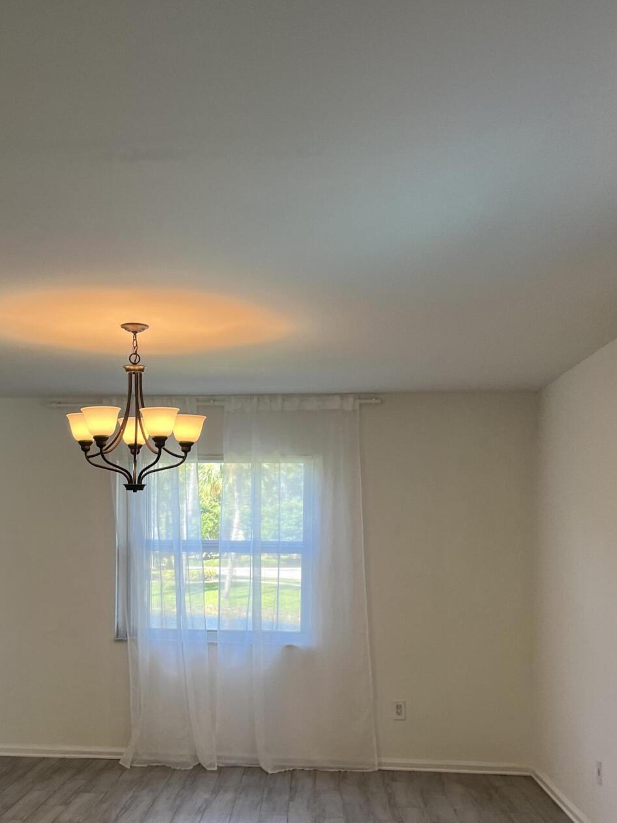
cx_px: 186
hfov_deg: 34.7
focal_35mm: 41
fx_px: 974
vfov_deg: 45.0
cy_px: 556
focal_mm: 5.1
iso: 64
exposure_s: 1/120
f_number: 1.6
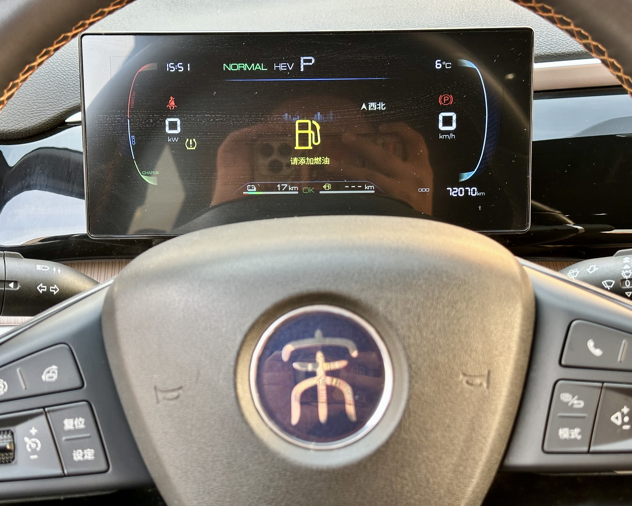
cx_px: 293
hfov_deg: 36.6
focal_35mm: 51
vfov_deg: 29.7
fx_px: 954
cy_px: 257
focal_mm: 6.86
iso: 80
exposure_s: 1/76
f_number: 1.78
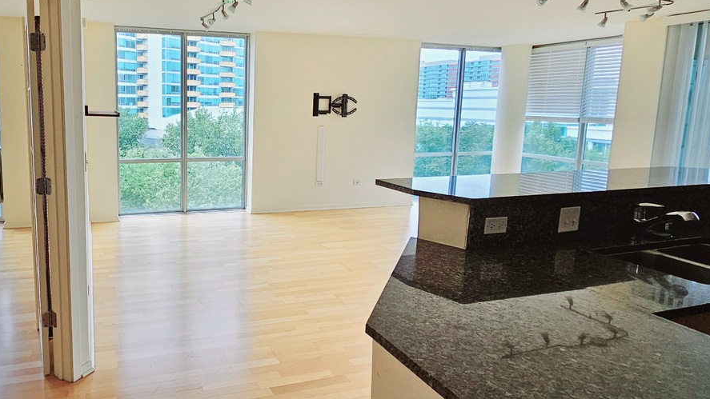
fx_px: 433
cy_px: 173
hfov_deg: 76.3
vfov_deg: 49.4
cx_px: 240
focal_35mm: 23
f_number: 2.2
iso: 80
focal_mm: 2.2
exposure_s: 1/227
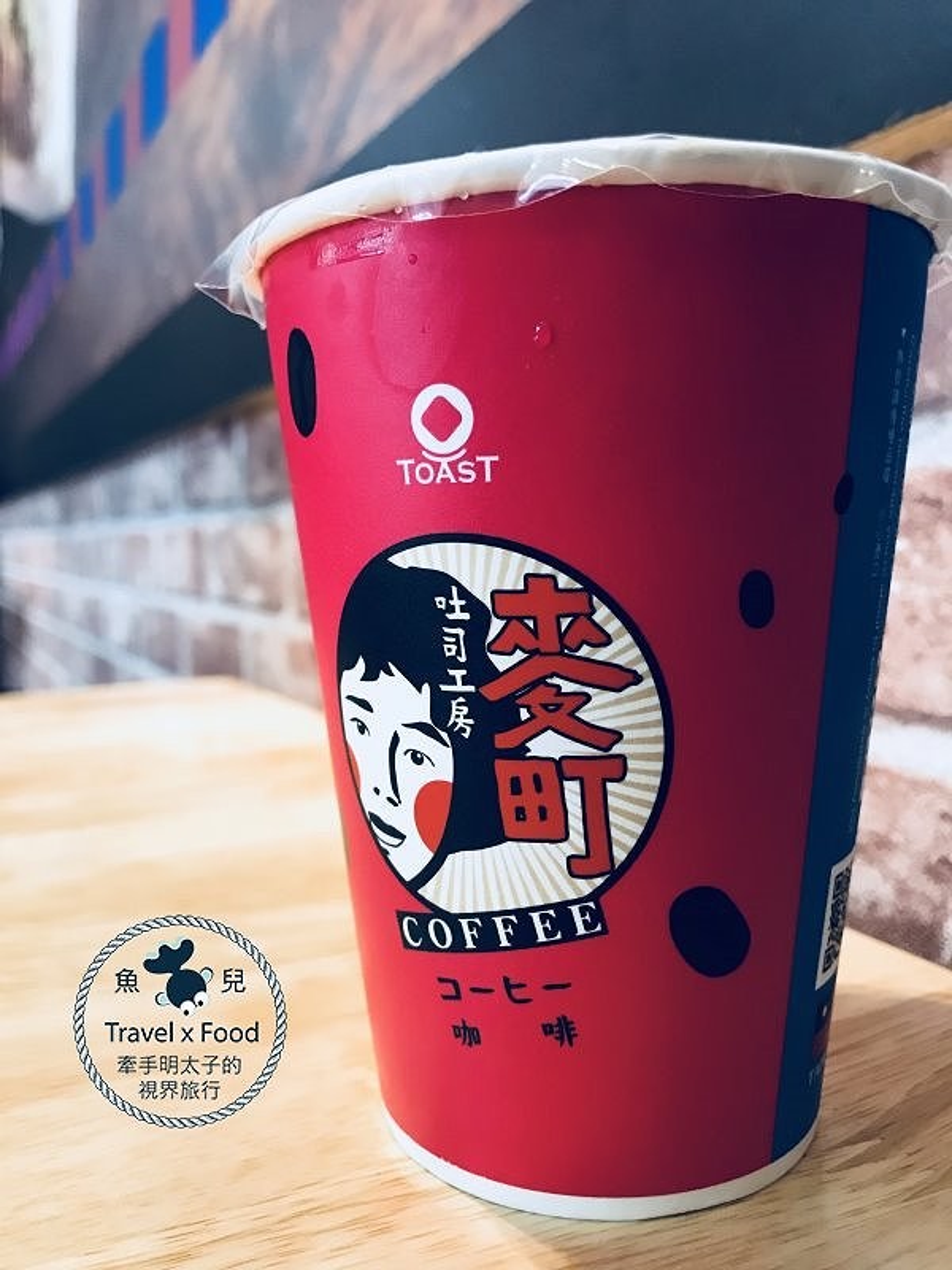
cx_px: 476
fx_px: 1027
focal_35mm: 28
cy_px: 635
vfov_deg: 63.4
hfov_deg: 49.7
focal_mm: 3.99
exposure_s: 1/15
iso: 64
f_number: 1.8
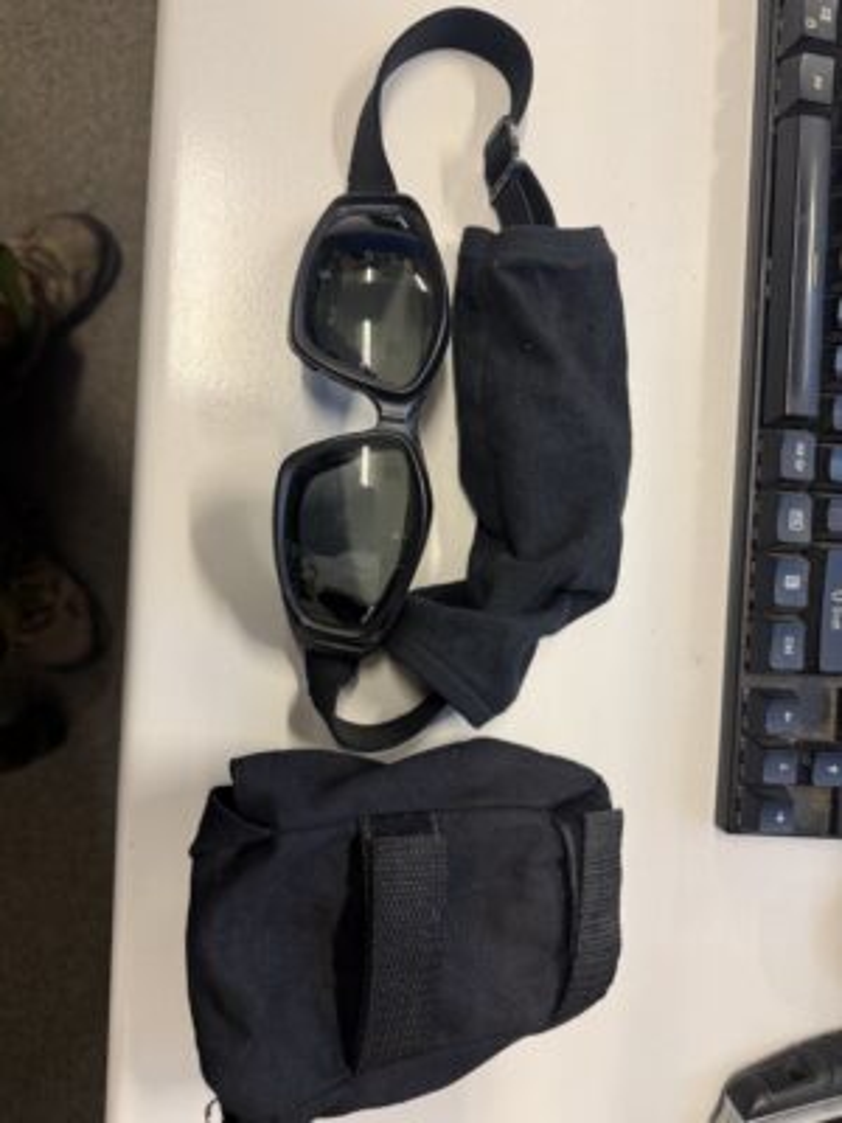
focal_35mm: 24
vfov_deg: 71.6
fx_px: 778
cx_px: 421
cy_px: 562
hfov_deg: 56.8
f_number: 1.78
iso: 160
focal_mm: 6.76
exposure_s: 1/50
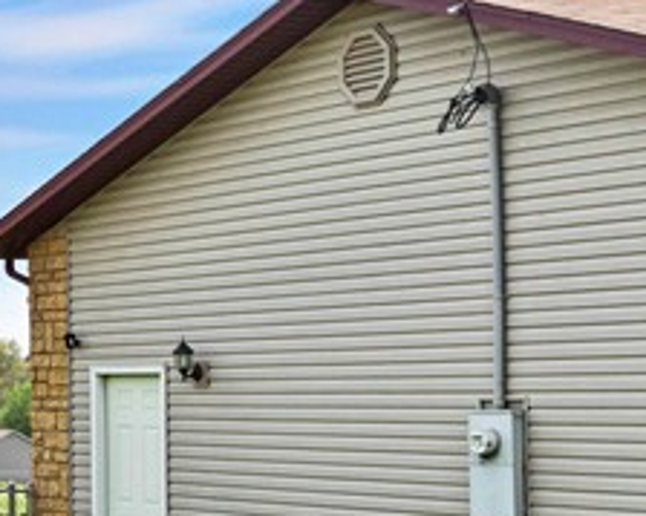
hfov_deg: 14.7
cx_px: -660
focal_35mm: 107
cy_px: 386
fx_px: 2045
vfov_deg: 14.3
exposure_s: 1/2000
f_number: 2.8
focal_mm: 12.29
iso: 120
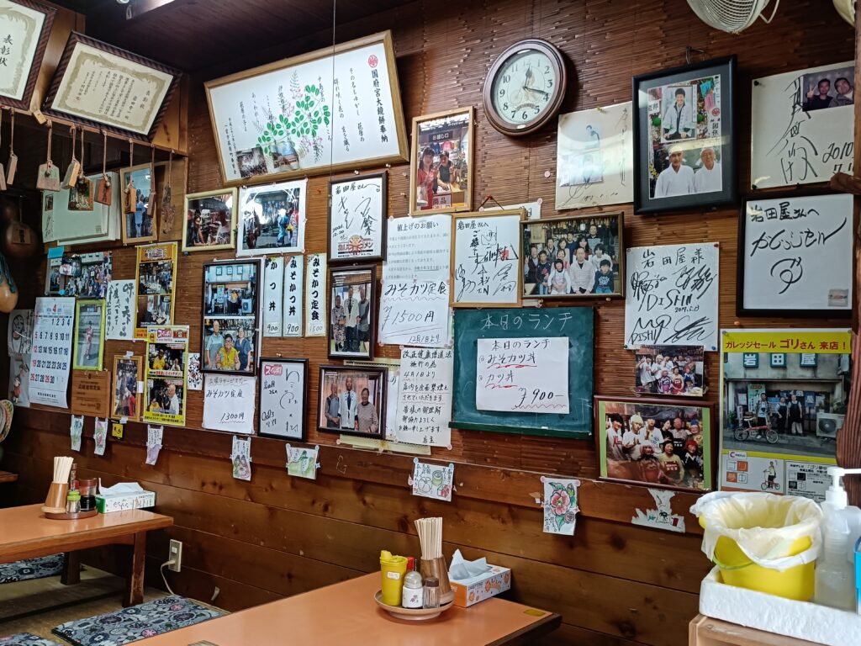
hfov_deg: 58.4
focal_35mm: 31
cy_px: 323
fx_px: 771
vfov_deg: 45.4
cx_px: 430
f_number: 1.7
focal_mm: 4.7
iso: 400
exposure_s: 1/50
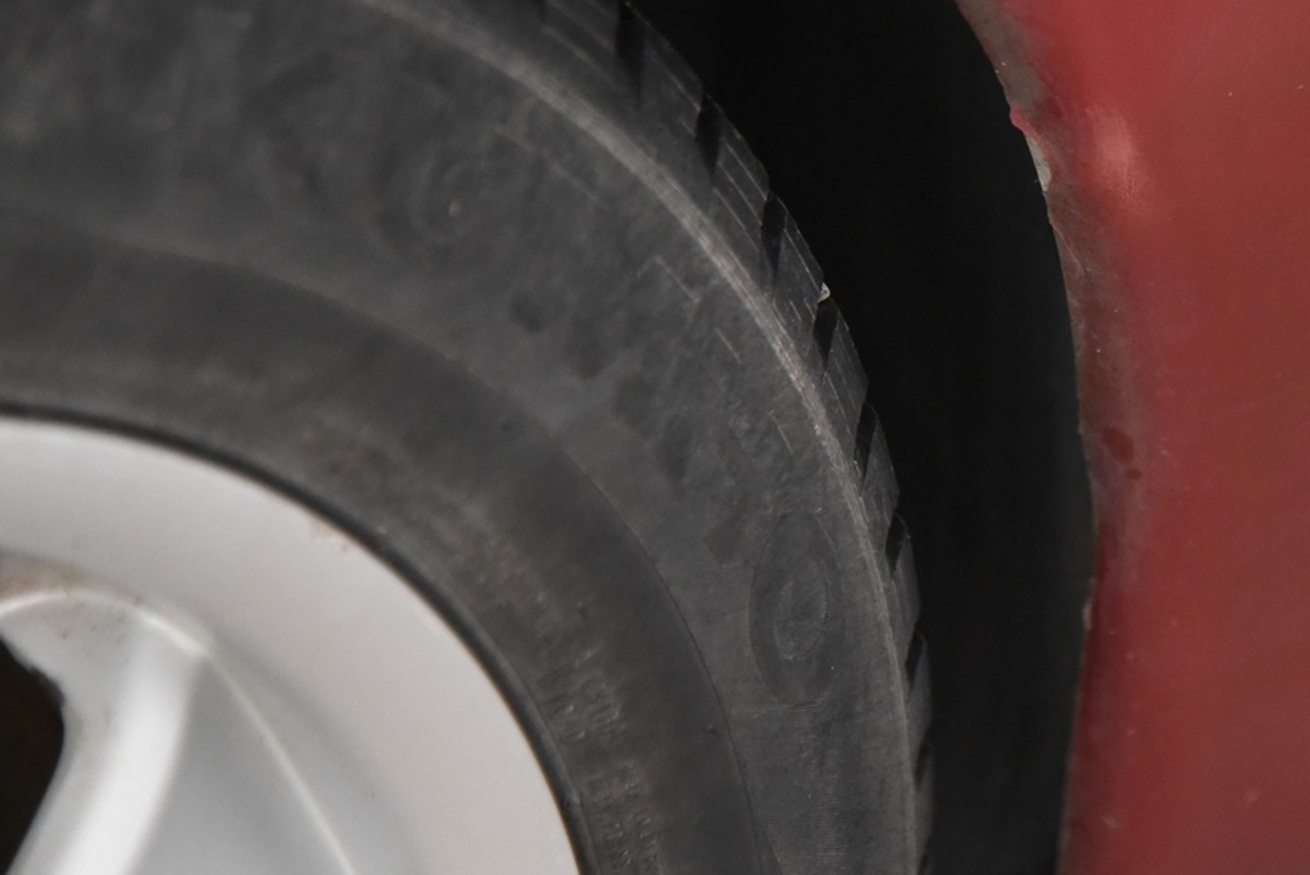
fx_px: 6154
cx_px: 1078
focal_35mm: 169
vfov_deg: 8.1
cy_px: 213
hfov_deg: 12.1
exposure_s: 1/80
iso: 4000
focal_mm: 86
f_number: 4
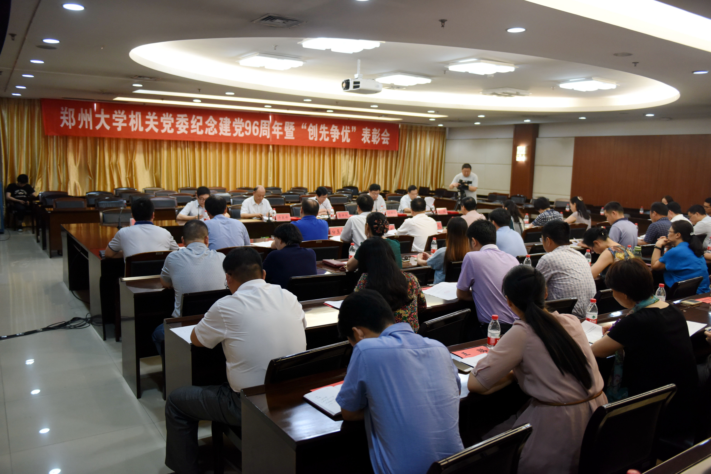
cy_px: 237
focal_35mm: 29
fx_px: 573
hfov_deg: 63.6
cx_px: 356
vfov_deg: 45.0
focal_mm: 29
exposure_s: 1/200
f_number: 2.8
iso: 1600
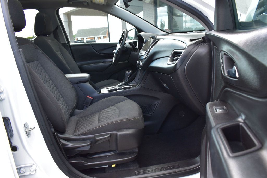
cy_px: 89
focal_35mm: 27
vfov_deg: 47.9
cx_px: 134
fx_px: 200
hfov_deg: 67.4
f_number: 8
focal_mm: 18
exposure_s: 1/60
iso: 400
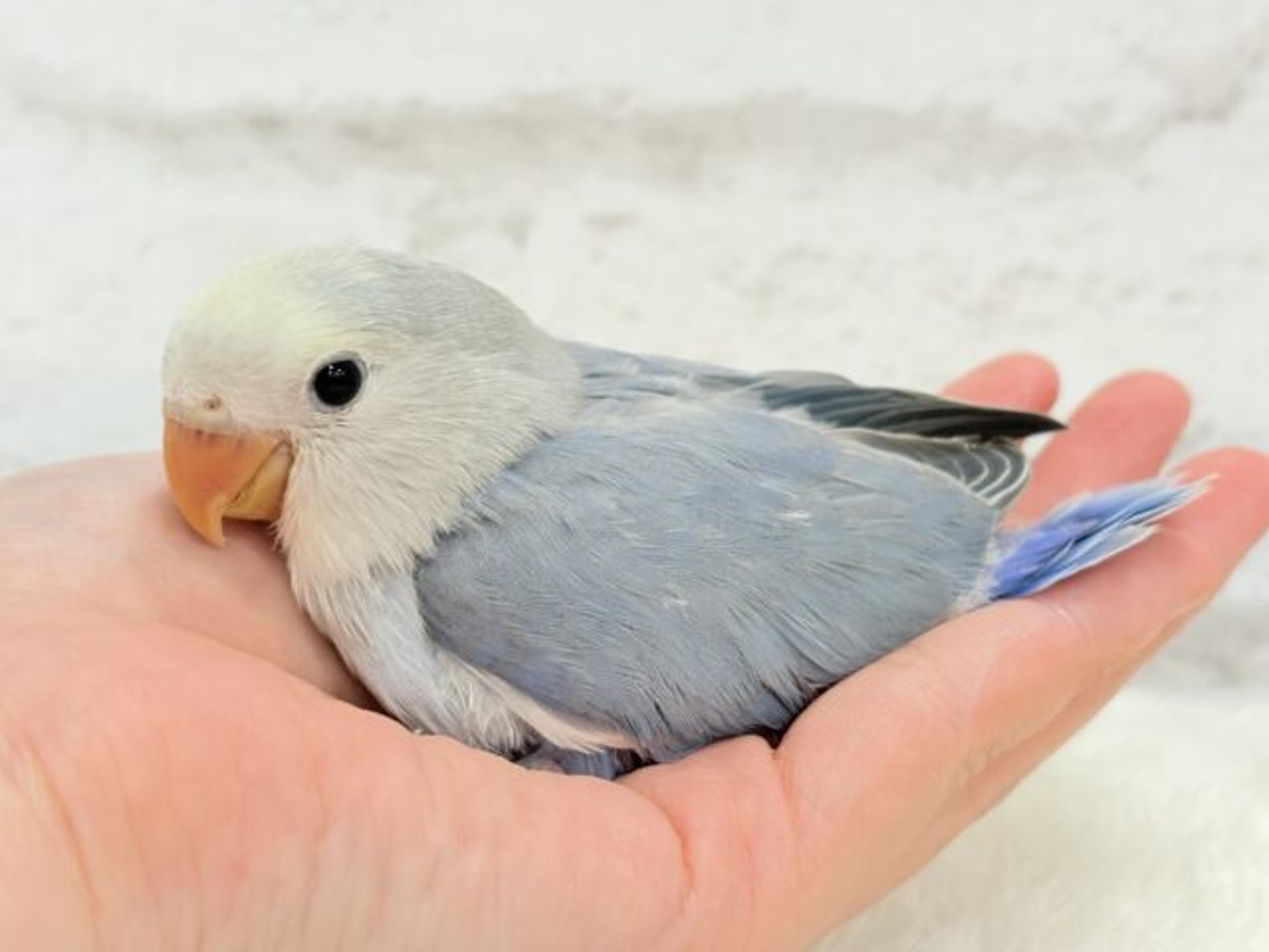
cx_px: 634
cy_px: 476
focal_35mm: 52
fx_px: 1906
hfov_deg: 36.8
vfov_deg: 28.0
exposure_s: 1/50
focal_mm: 5.96
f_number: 1.6
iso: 50
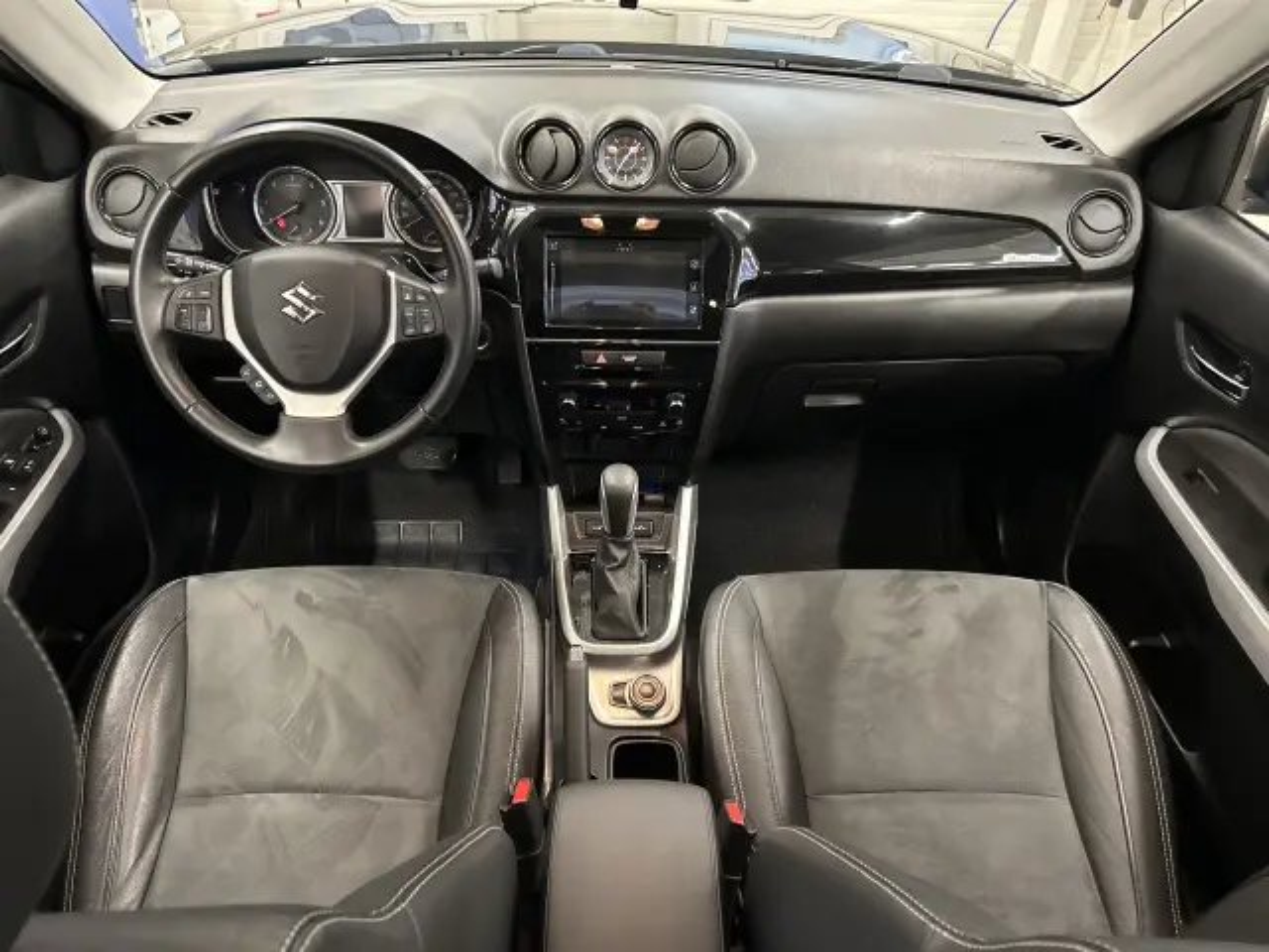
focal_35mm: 26
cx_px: 634
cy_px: 476
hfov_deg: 67.3
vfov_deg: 53.1
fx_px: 953
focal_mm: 5.7
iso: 500
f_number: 1.5
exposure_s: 1/33
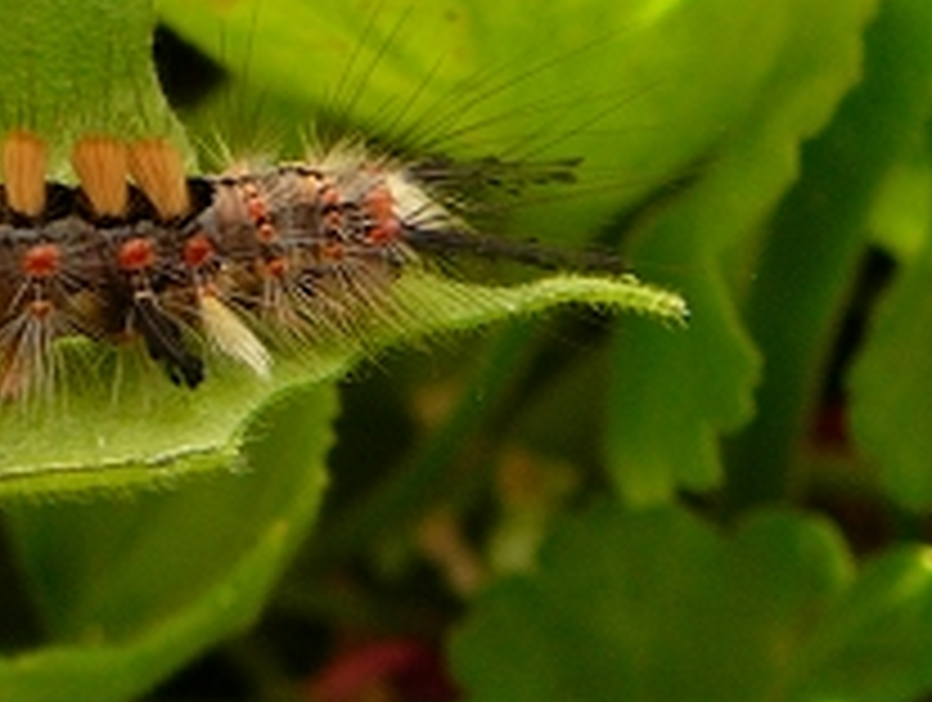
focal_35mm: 108
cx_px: -72
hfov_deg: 17.6
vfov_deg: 13.7
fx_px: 2913
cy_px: 284
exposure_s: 1/125
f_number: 2.8
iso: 80
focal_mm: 5.2
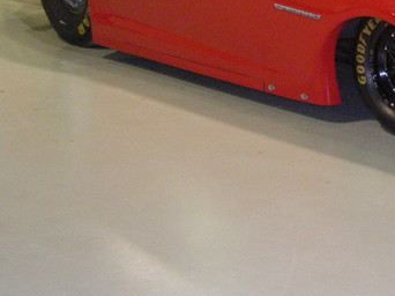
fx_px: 1015
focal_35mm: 89
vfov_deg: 16.4
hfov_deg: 21.3
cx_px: 388
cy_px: 36
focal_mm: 6.3
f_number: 3.2
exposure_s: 1/60
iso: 340
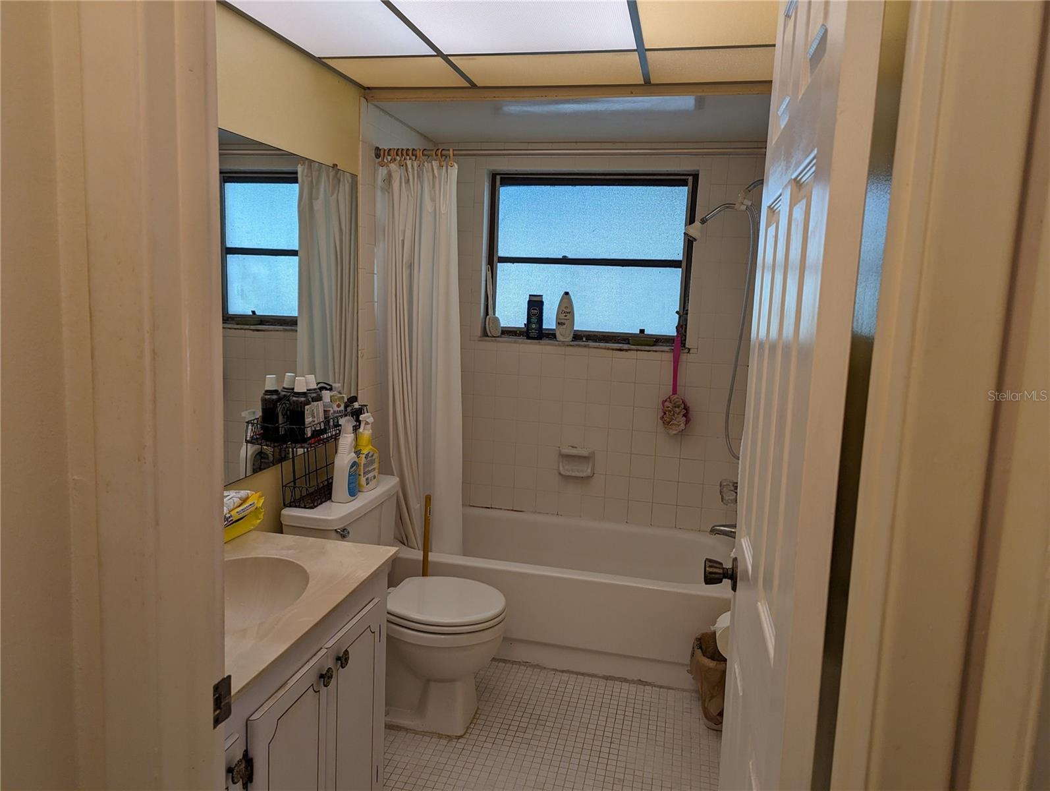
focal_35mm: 24
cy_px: 396
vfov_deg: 56.9
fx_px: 729
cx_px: 525
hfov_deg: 71.5
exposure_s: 1/120
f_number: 1.85
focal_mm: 6.81
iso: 84
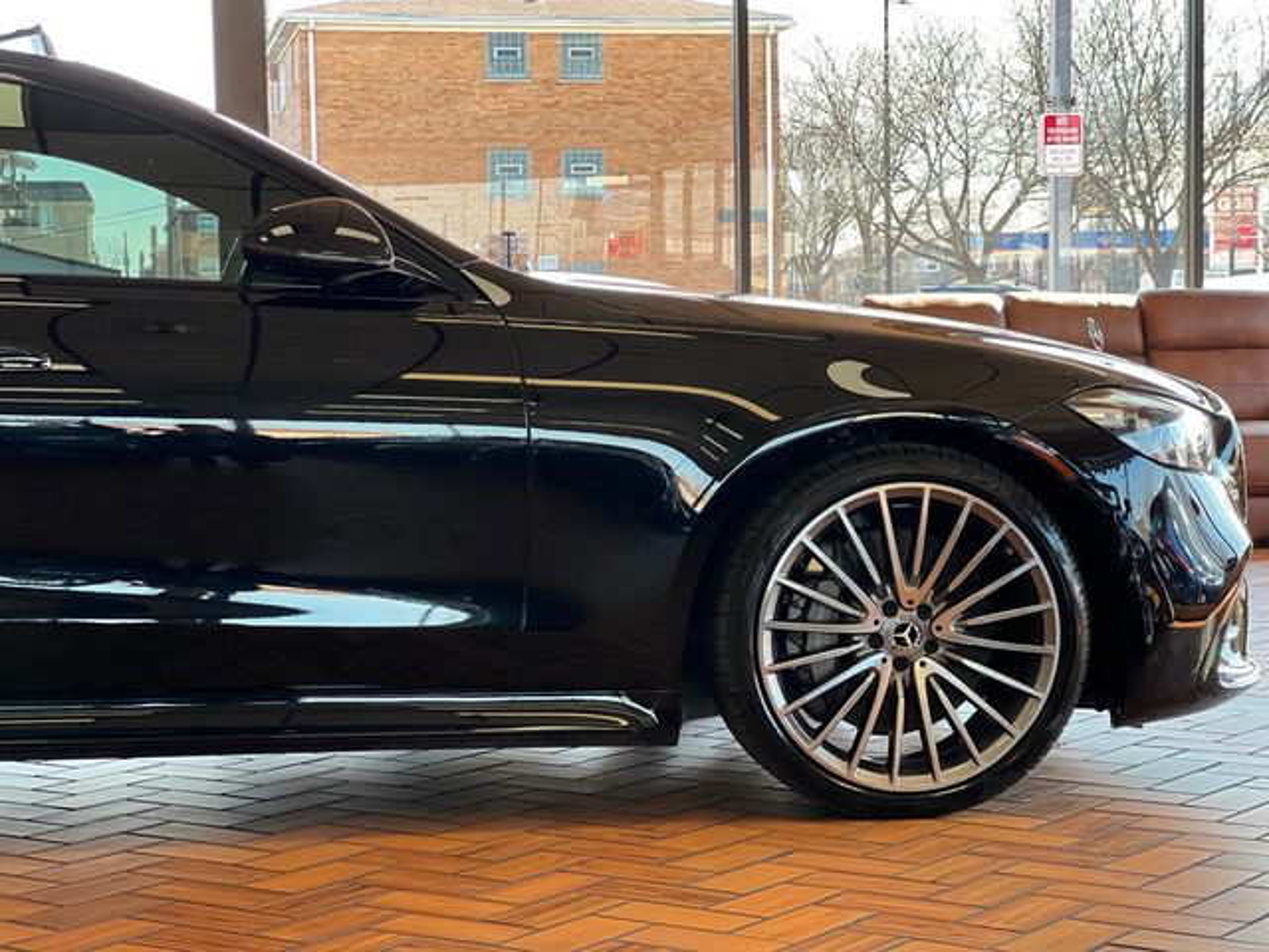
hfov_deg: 25.3
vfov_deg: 19.1
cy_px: 476
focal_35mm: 77
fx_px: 2823
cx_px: 634
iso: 100
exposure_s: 1/120
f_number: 2.8
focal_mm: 9
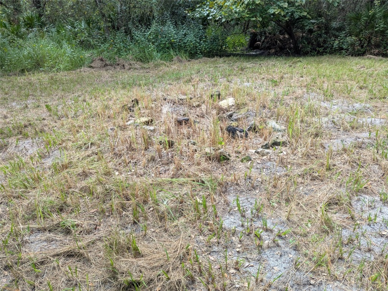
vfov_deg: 56.8
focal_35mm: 24
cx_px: 194
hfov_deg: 71.6
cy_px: 146
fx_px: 269
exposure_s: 1/413
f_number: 1.85
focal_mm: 6.81
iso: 42
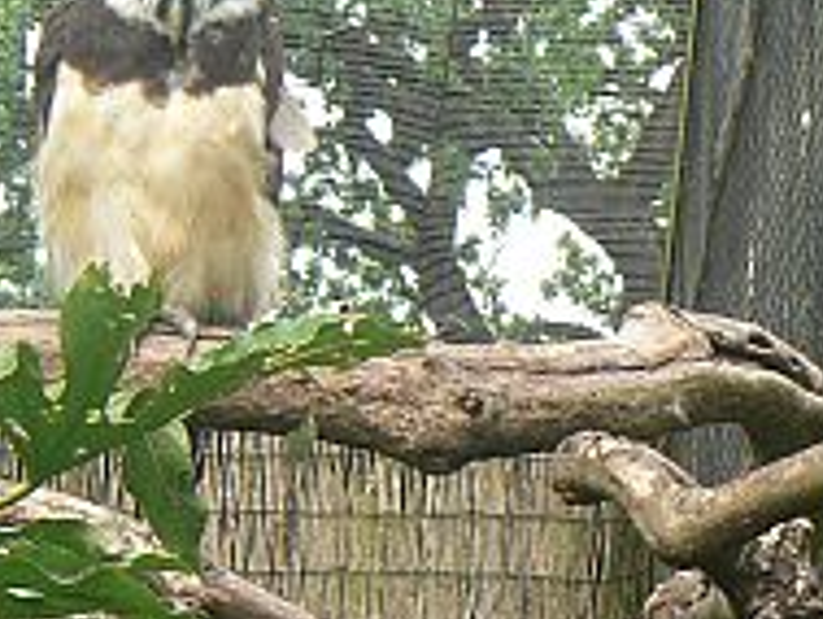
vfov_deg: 12.4
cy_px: 248
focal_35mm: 120
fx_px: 2855
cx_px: 200
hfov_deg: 16.3
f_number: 4.5
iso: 80
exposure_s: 1/125
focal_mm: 10.5
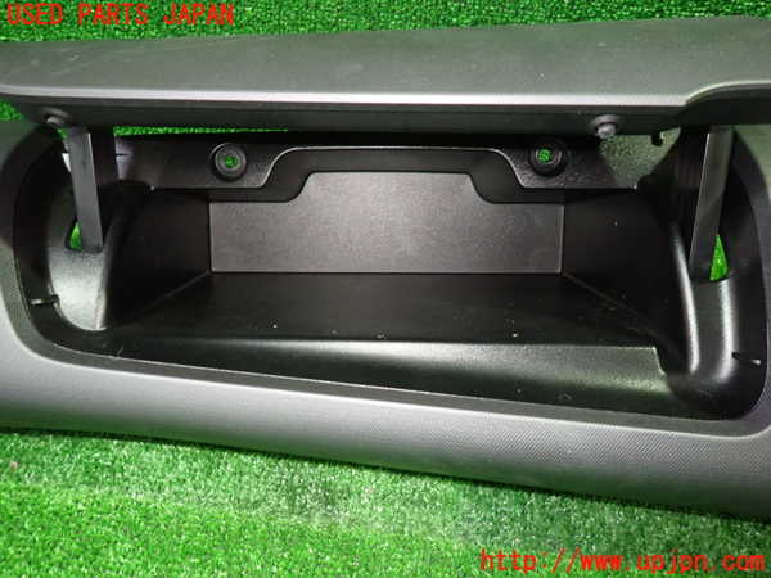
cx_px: 386
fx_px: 557
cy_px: 289
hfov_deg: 69.4
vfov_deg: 54.9
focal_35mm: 25
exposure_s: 1/30
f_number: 2
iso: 800
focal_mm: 4.5
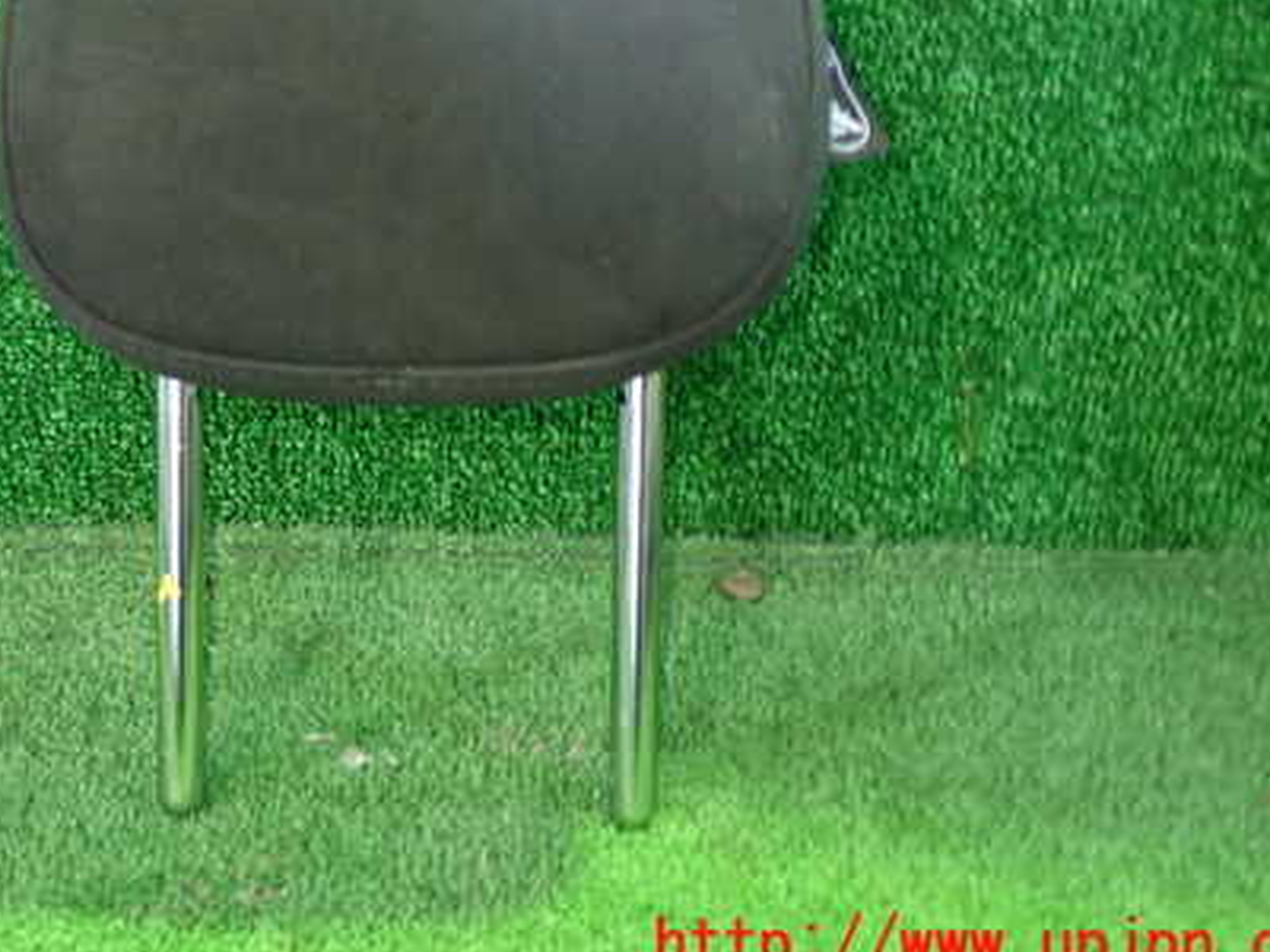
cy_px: 273
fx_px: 1981
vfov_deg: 26.8
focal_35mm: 54
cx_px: 419
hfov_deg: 35.2
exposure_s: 1/15
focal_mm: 6.37
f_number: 2.5
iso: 800
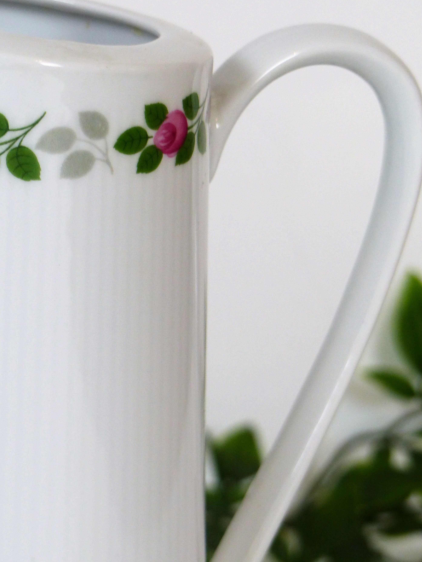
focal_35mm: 343
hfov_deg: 4.3
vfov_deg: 5.8
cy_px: 277
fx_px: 5575
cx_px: 208
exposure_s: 1/80
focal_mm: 52.3
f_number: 2.8
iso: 200
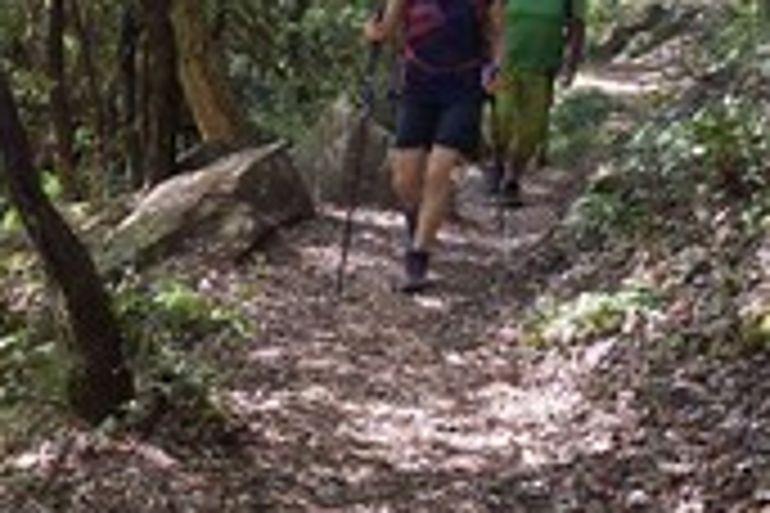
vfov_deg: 22.9
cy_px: 184
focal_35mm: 59
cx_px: -151
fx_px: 1262
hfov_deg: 29.3
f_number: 8
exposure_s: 1/100
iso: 400
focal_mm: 24
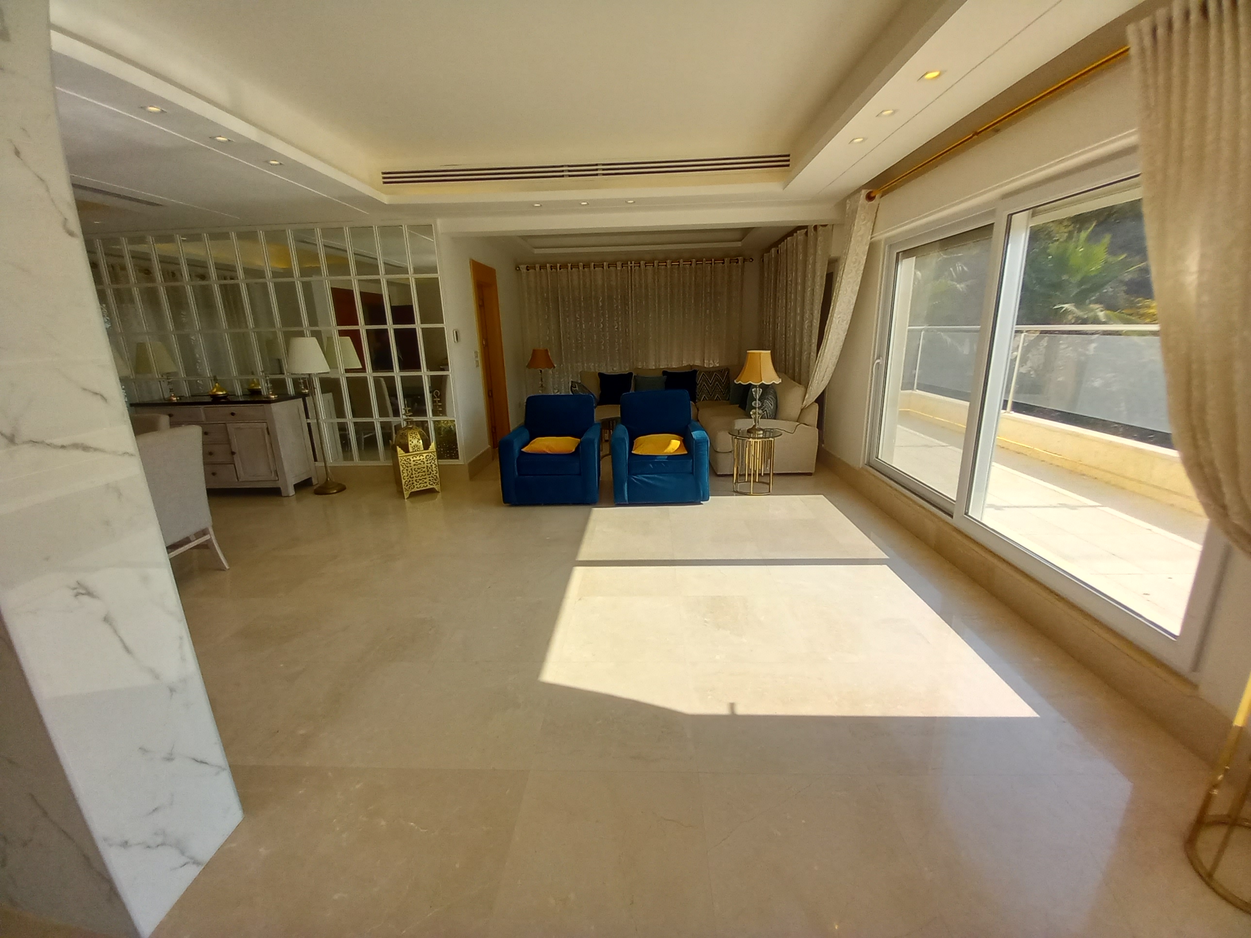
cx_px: 626
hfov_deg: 106.2
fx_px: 470
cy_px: 469
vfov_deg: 89.9
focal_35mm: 13
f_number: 2.2
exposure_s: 1/481
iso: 40
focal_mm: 1.13
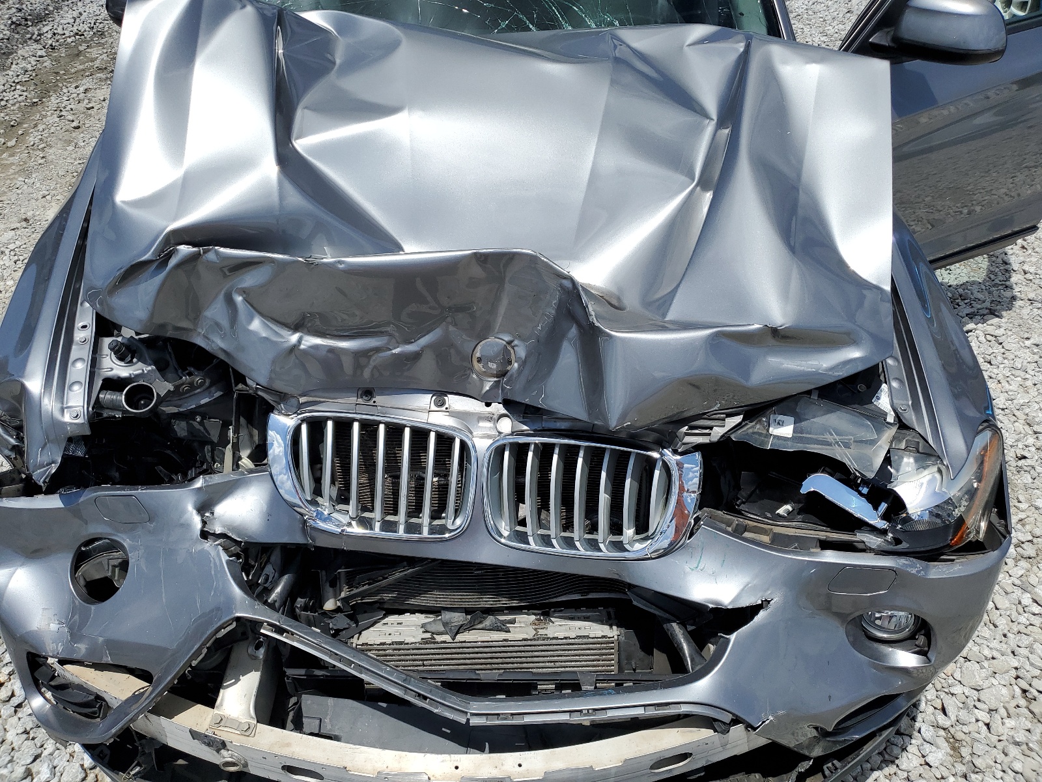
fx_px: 783
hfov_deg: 67.3
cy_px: 391
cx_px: 521
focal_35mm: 26
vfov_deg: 53.1
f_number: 1.5
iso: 50
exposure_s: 1/10000
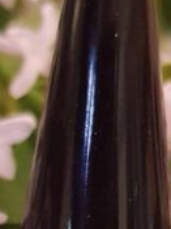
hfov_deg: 12.4
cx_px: 25
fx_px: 785
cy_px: 340
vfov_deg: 15.3
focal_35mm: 119
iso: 250
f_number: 1.7
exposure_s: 1/10
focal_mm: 4.2
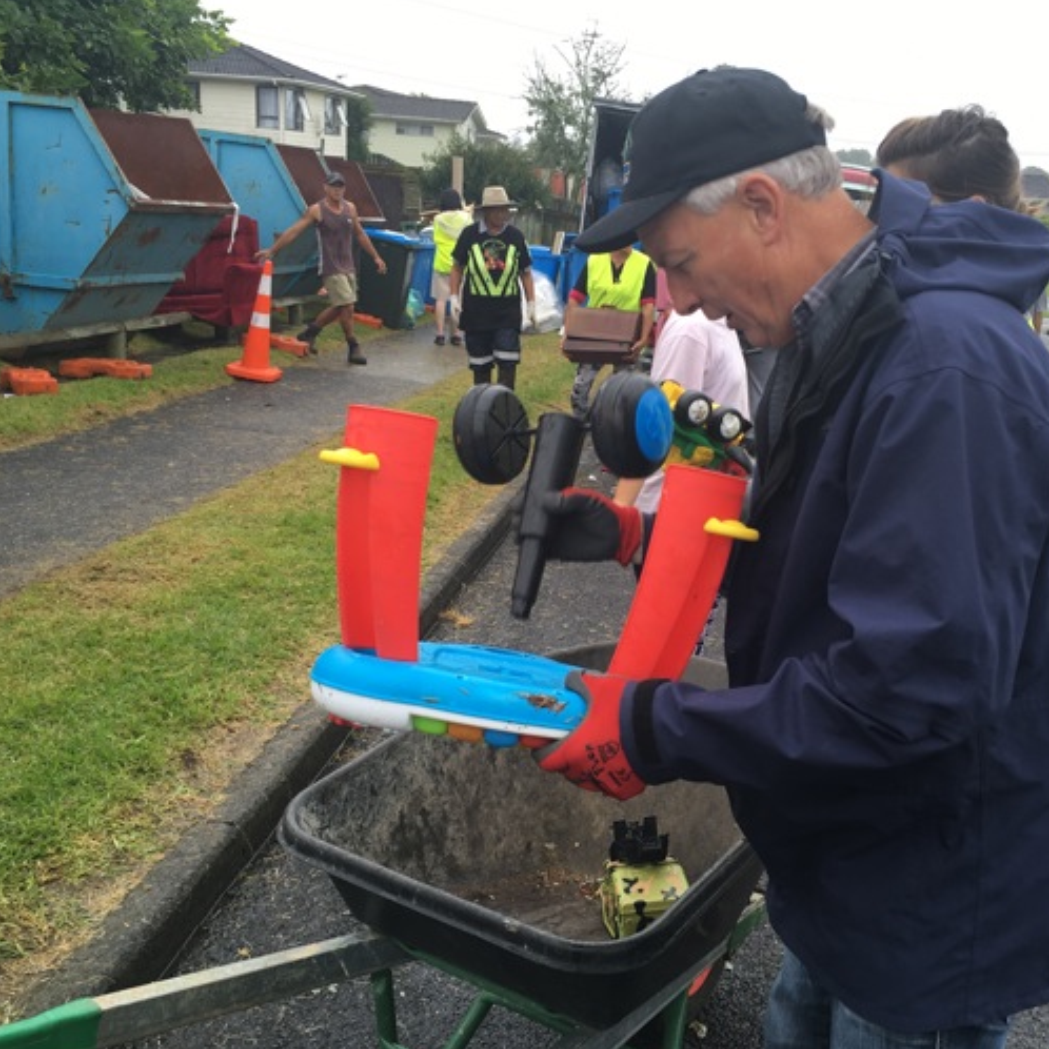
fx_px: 1200
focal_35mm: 35
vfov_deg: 47.2
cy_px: 529
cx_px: 611
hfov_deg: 47.0
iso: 25
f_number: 2.2
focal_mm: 4.15
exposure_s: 1/142
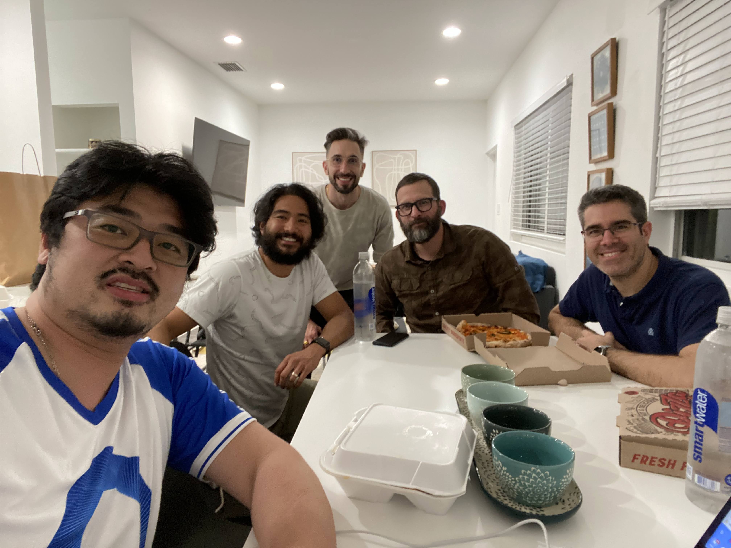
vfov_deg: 58.9
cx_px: 366
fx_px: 486
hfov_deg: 73.9
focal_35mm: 23
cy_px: 274
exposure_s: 1/30
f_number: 2.2
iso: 500
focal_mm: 2.71
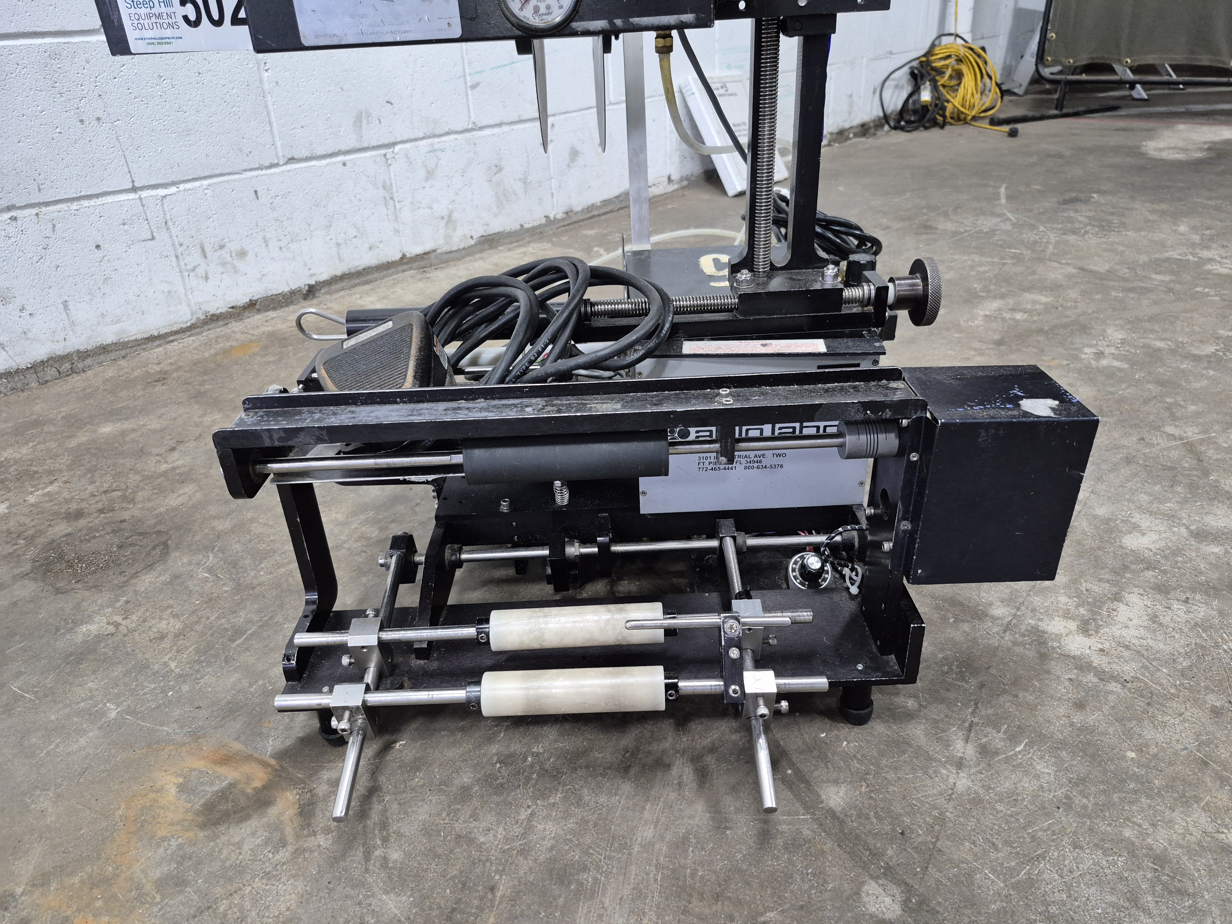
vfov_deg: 58.9
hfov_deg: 73.9
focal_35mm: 23
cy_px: 462
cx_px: 616
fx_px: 819
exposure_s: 1/120
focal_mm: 5.4
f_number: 1.8
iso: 640
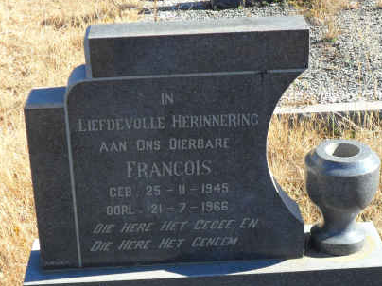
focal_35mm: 79
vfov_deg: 18.6
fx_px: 872
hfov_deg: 24.7
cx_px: 200
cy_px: 204
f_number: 5
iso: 100
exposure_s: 1/125
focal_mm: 9.3
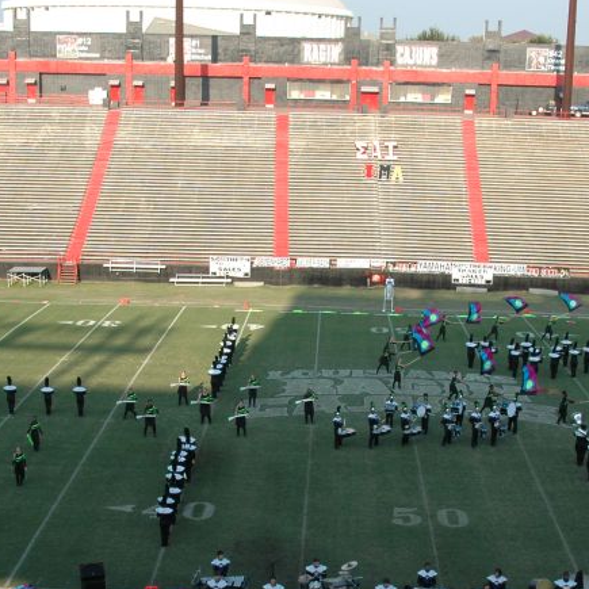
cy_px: 391
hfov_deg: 26.1
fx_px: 1271
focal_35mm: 66
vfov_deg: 26.0
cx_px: 309
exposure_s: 1/250
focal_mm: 22
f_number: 8
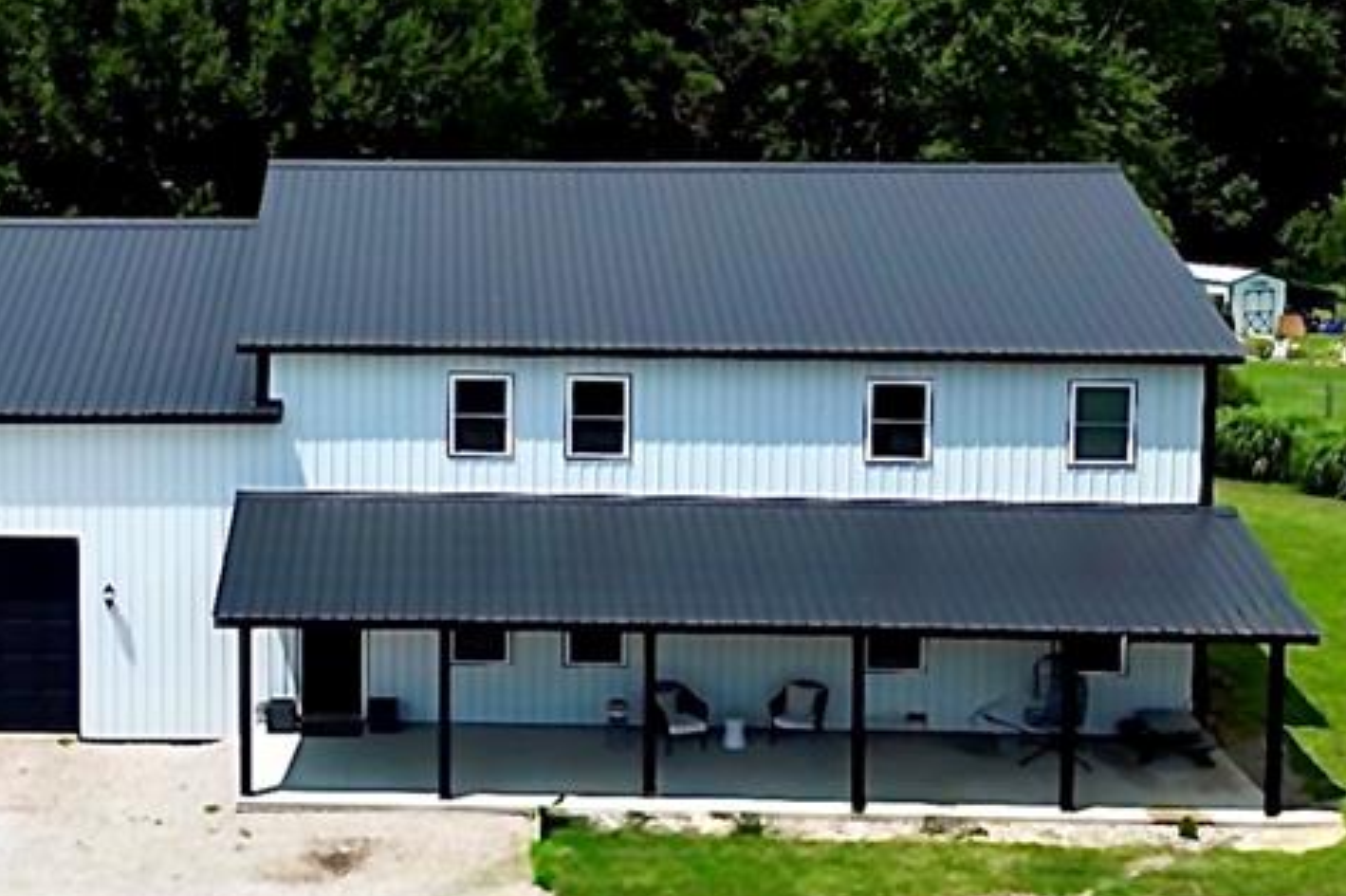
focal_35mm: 54
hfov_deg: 35.6
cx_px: 259
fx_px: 2018
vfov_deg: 24.7
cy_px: 209
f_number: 1.7
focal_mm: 6.72
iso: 110
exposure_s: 1/4000
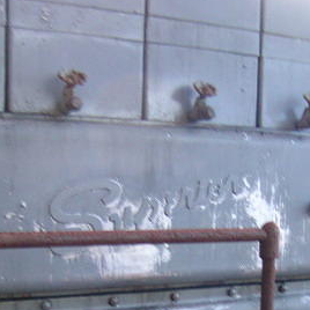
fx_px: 598
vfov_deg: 28.3
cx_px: 200
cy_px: 260
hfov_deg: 28.9
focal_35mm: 59
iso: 200
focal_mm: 5.8
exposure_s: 1/2.5
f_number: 2.8
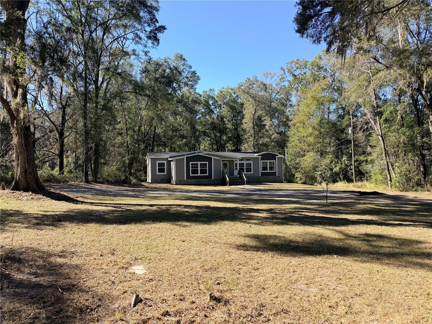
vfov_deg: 56.8
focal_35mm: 24
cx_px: 216
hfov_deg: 71.6
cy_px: 162
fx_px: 300
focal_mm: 6.76
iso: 80
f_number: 1.78
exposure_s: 1/1522
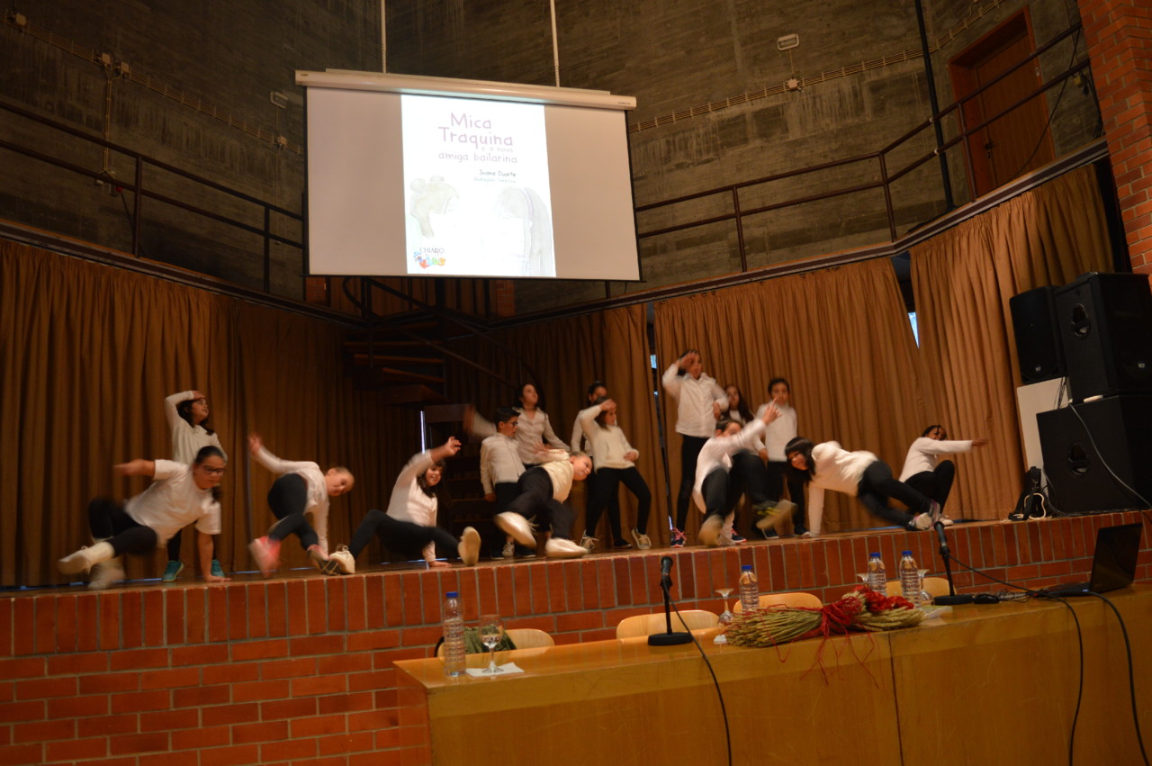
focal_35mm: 30
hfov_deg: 62.0
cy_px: 383
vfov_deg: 43.5
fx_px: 959
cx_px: 576
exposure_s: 1/15
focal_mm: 20
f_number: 3.5
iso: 450
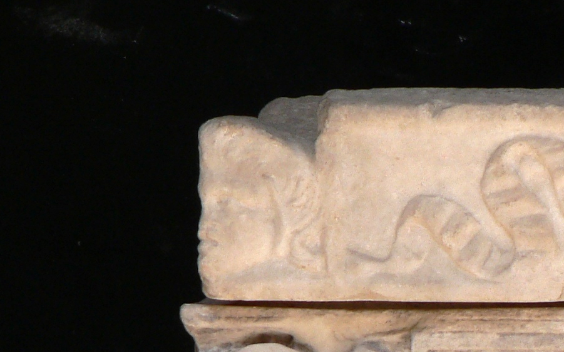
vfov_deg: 4.7
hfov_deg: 7.4
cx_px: 710
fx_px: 4304
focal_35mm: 280
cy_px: 475
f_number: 3.2
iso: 80
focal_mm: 15.5
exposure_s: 1/200
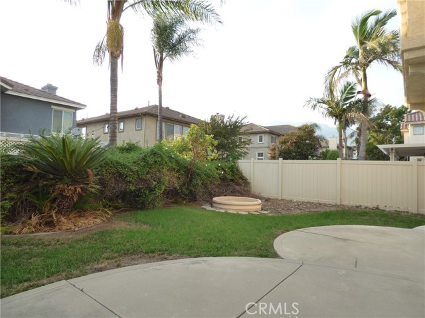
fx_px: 246
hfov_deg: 81.7
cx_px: 212
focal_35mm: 20
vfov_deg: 66.0
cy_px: 159
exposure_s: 1/250
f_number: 2.8
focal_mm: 3.58
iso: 160
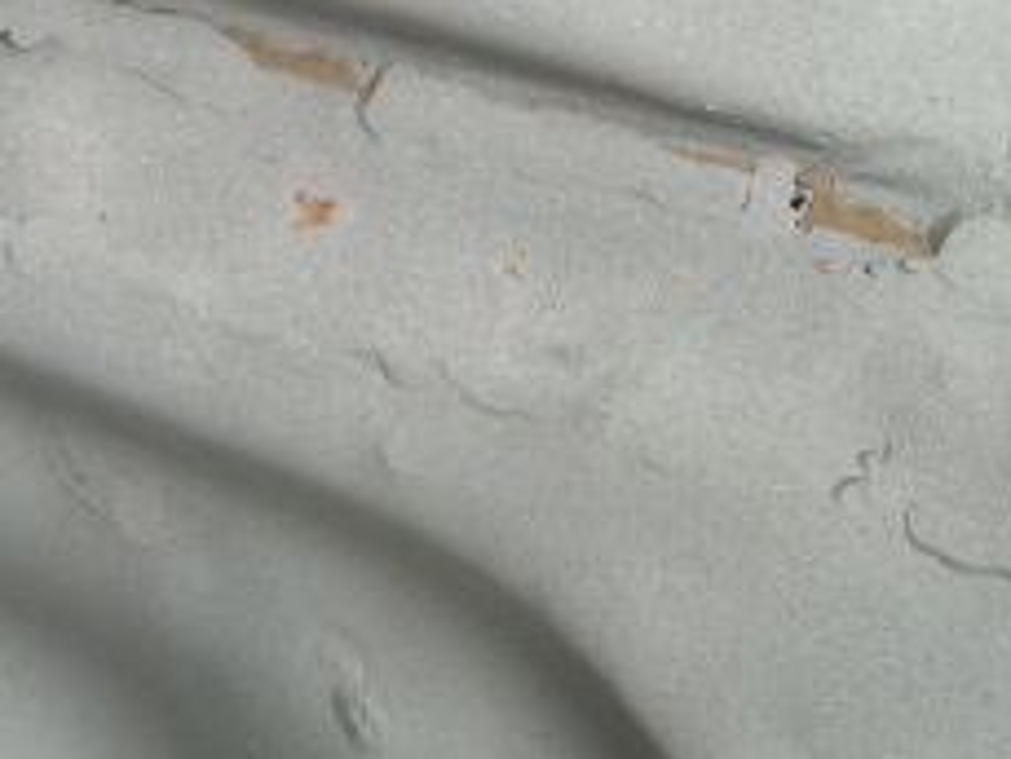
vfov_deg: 13.7
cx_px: 389
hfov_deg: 18.5
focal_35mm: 106
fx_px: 3097
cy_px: -79
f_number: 4.5
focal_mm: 6.3
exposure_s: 1/40
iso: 50
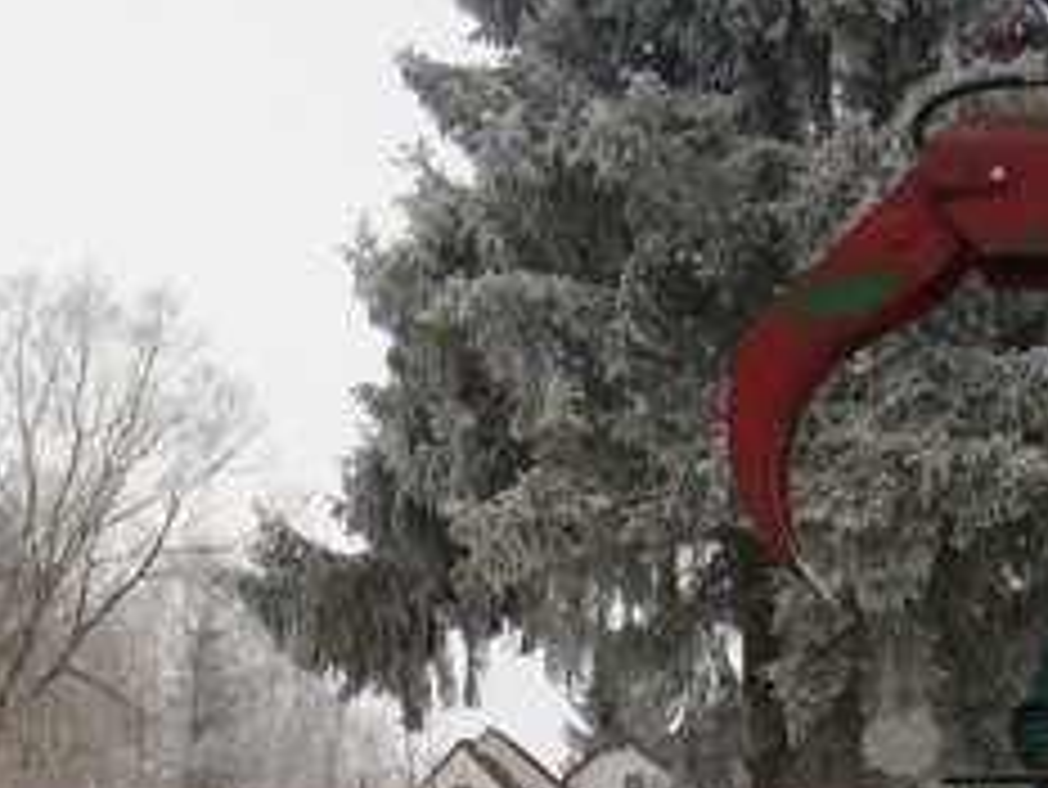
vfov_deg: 14.8
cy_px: 995
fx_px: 2908
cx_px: 234
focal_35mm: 96
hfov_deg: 20.2
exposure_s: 1/209
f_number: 2.8
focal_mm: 5.7
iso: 64
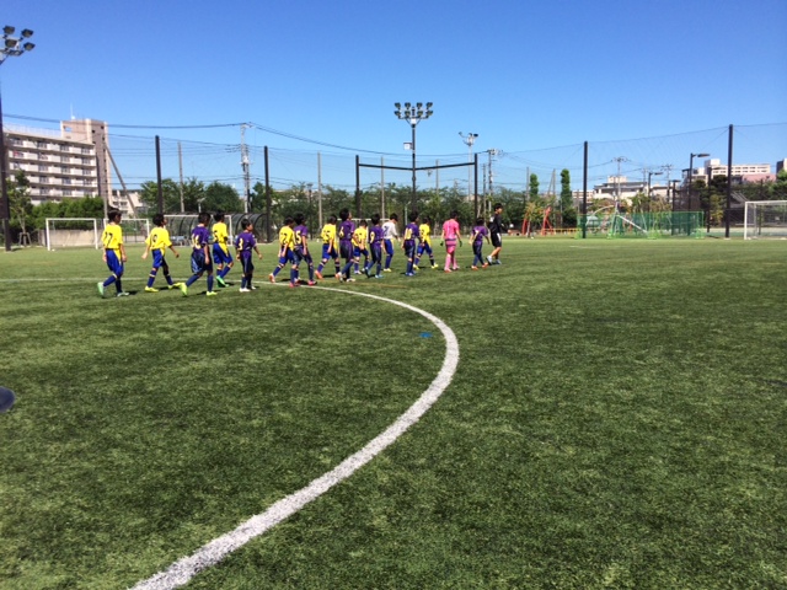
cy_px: 295
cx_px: 394
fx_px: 682
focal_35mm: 30
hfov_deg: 60.0
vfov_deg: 46.8
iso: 32
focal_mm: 4.12
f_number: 2.2
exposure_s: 1/1520
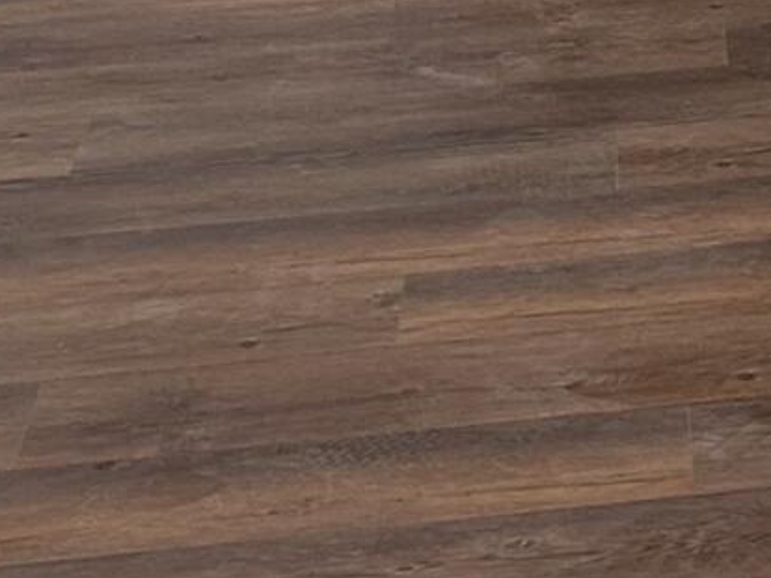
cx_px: 1549
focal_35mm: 174
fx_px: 3873
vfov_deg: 7.7
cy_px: -1012
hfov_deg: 10.4
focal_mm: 6.86
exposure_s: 1/120
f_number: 1.78
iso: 125
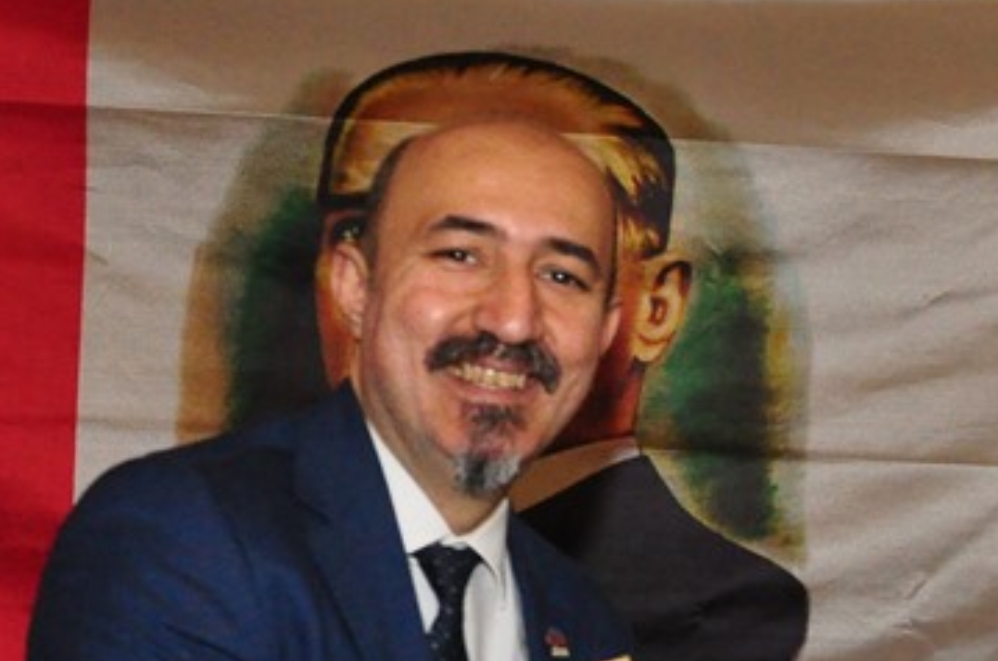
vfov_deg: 15.1
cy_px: 778
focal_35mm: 87
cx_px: 784
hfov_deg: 23.1
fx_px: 2408
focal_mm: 18
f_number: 3.5
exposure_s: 1/125
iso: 2000
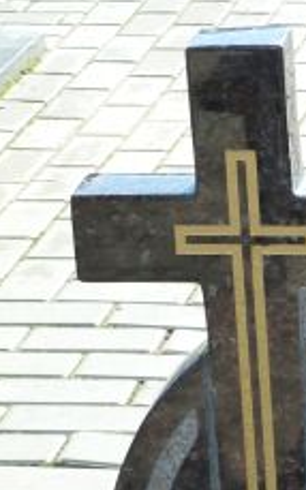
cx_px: 680
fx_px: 2497
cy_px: 426
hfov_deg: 6.7
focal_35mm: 187
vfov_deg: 11.2
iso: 125
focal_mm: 10.3
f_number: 4
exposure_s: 1/160
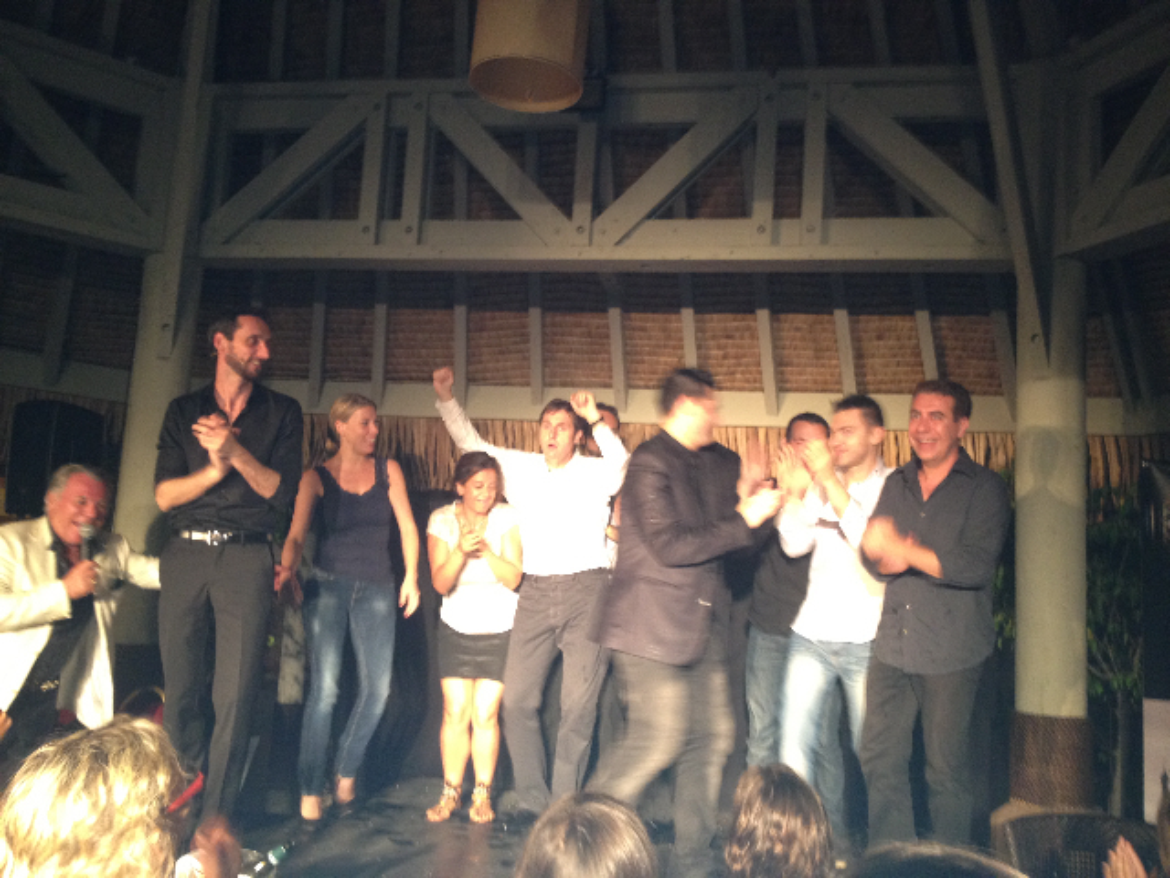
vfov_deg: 40.7
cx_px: 585
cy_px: 439
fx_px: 1183
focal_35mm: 35
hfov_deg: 52.6
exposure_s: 1/20
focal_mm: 4.28
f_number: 2.4
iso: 200
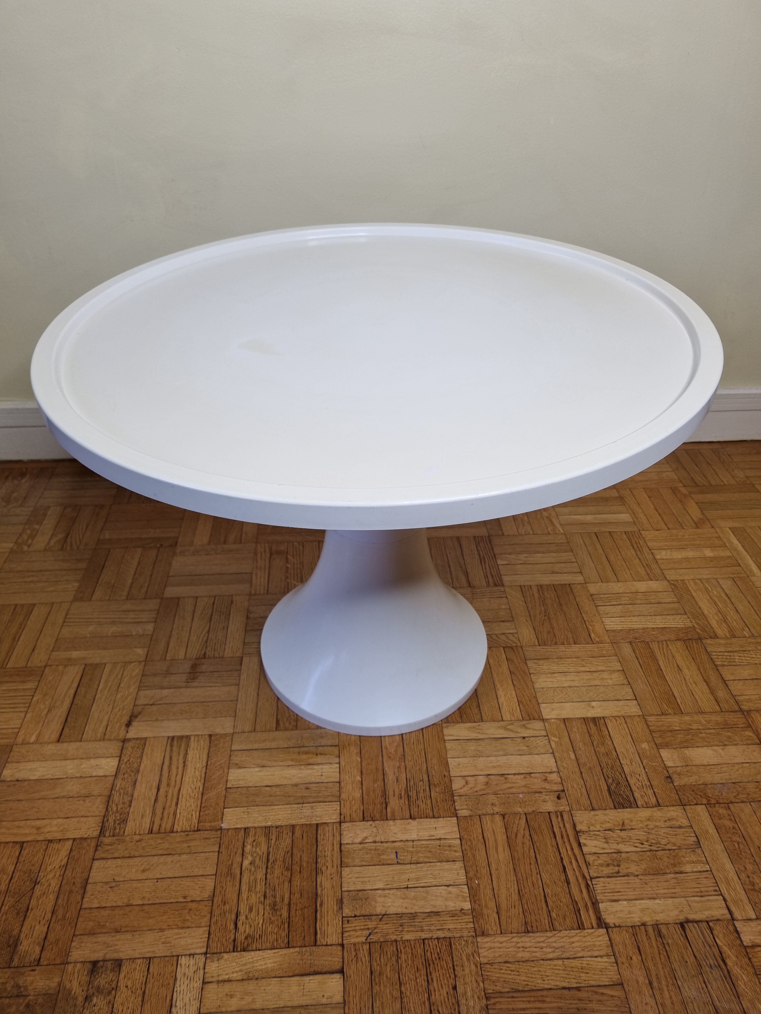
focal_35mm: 26
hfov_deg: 53.1
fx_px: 762
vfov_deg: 67.3
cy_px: 507
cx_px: 380
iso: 100
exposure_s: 1/100
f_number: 1.8
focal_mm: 5.4
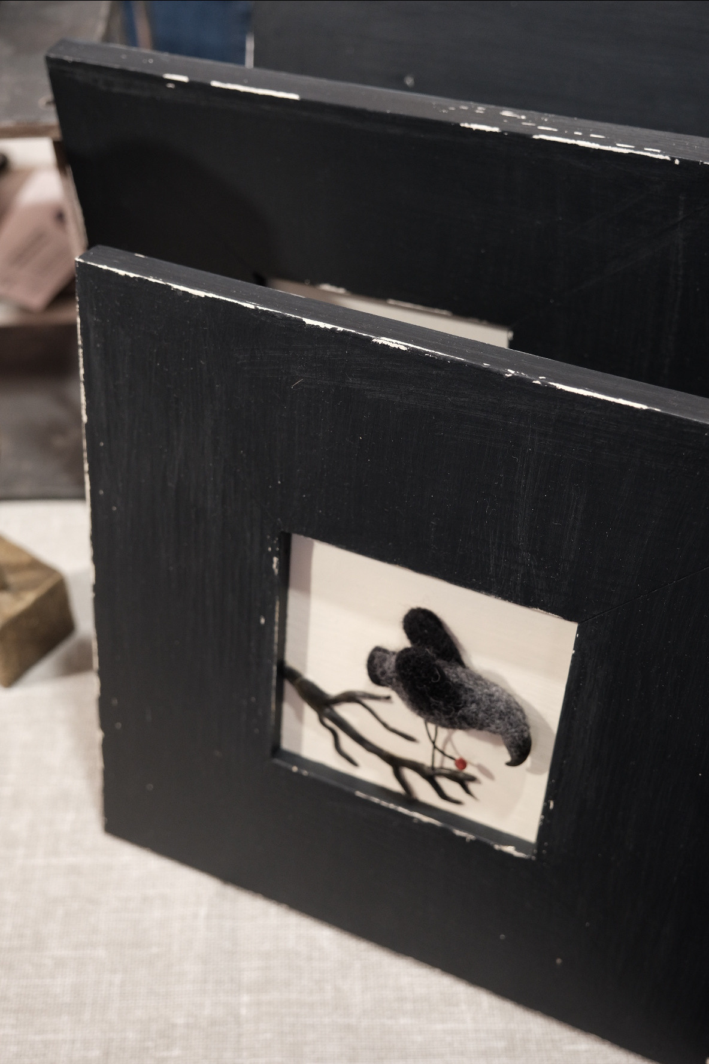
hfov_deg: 32.6
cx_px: 354
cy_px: 532
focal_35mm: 41
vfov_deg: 47.4
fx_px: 1211
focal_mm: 27.5
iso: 1000
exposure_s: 1/15
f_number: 4
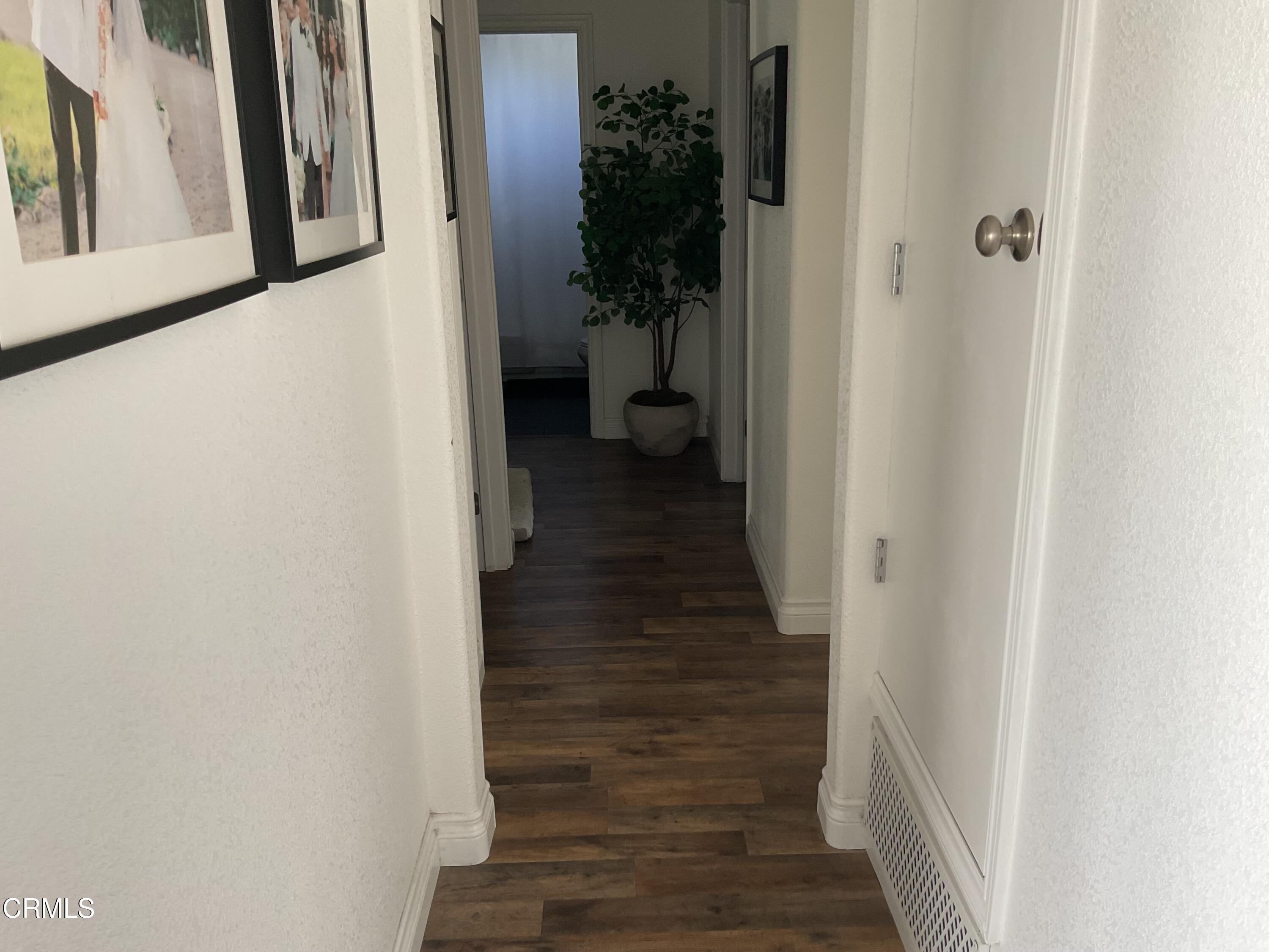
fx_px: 1063
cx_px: 634
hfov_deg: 61.7
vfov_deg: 48.2
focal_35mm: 29
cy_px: 476
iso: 50
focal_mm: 3
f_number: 1.8
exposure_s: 1/120
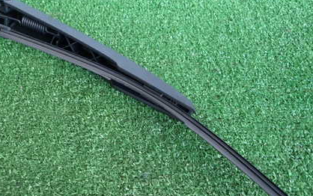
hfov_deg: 51.1
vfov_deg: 33.6
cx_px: 121
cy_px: 111
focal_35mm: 38
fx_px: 324
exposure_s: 1/60
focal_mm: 4.5
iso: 160
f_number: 2
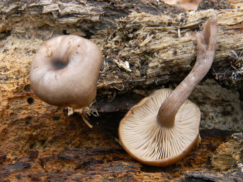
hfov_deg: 23.6
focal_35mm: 83
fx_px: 583
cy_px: 91
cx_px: 122
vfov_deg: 17.8
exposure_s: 1/30
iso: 161
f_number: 4.5
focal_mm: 15.1
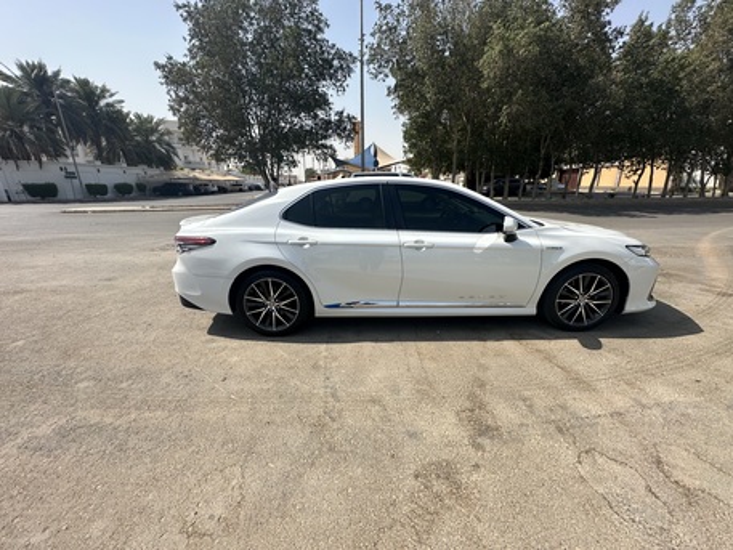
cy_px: 275
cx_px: 366
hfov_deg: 102.0
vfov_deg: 85.7
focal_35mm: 14
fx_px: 297
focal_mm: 2.22
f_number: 2.2
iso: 50
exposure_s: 1/2092
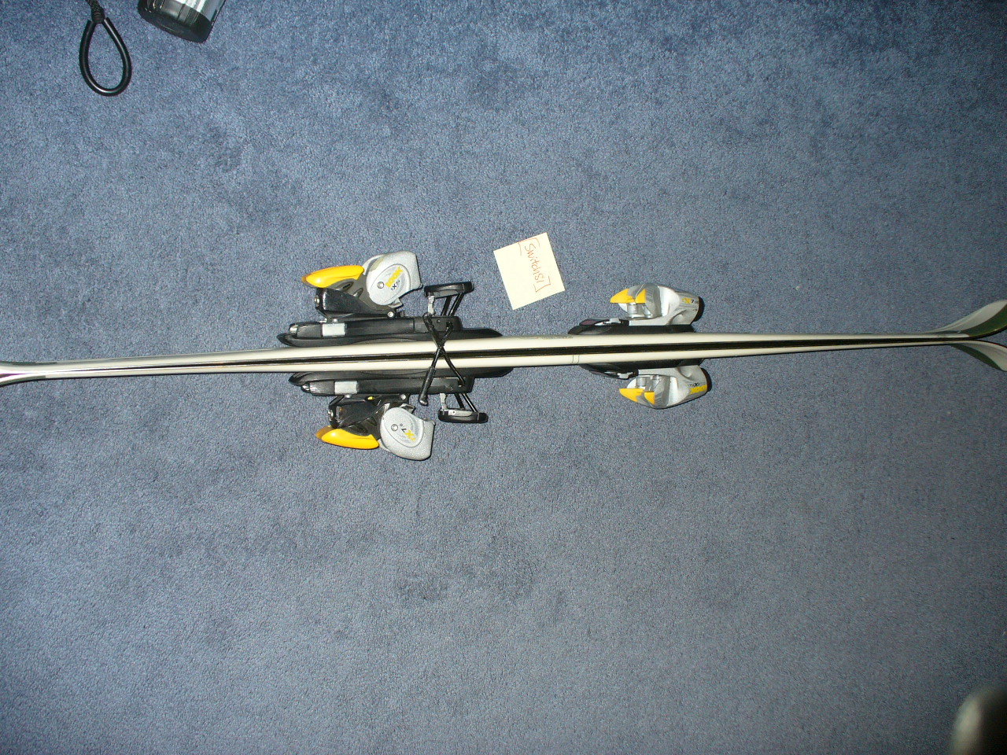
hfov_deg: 50.1
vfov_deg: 38.7
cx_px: 504
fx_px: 1076
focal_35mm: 37
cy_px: 378
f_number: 2.8
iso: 100
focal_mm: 6.1
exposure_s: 1/60
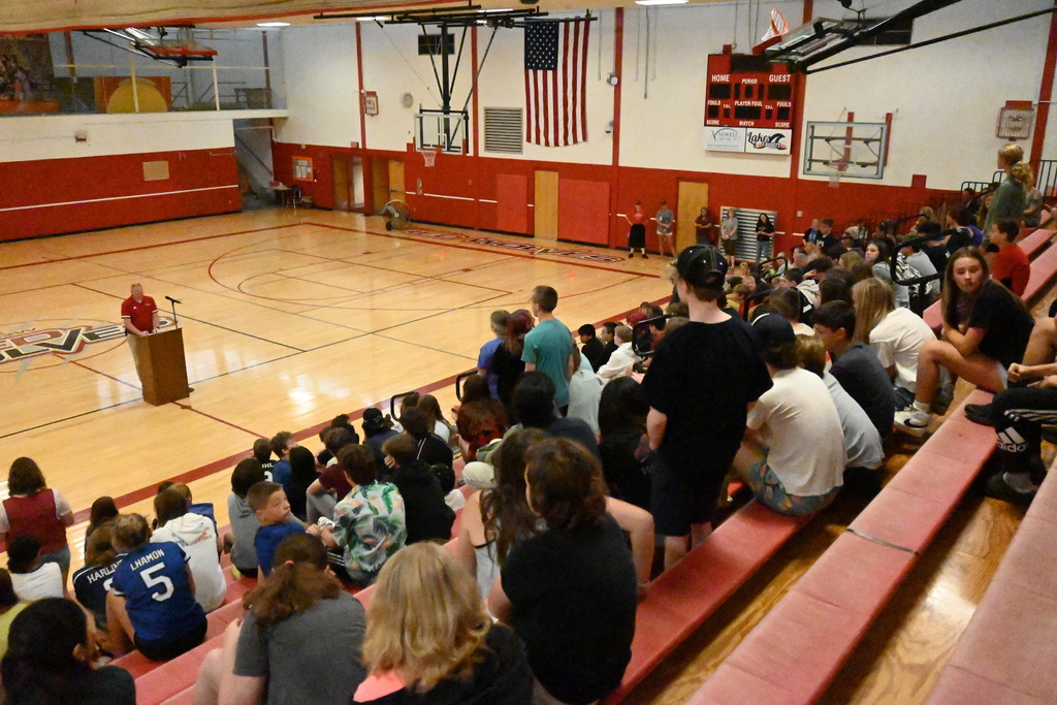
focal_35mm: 31
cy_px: 352
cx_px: 528
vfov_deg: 42.7
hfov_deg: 60.7
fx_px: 903
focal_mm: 20.5
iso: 51200
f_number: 3.8
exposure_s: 1/4000
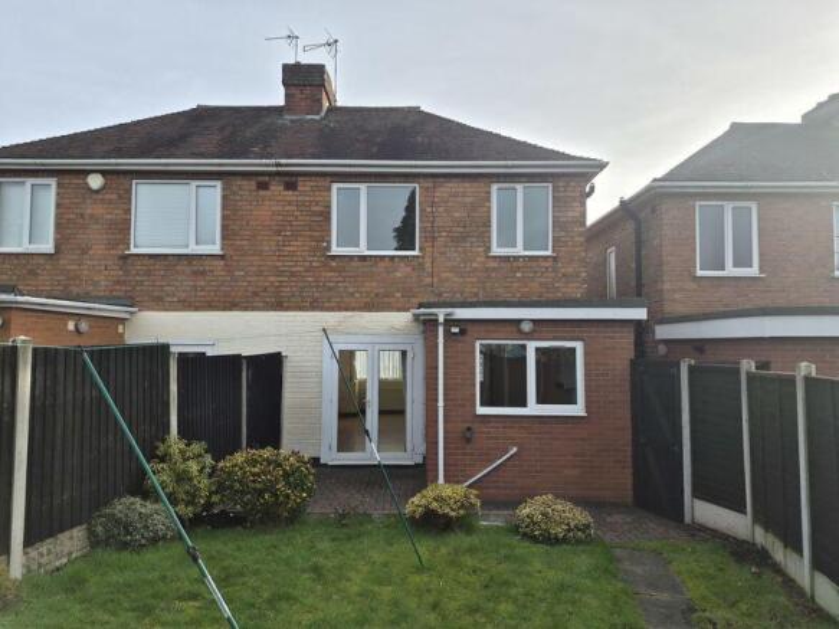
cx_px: 420
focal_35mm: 23
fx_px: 557
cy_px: 314
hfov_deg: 73.9
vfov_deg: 58.9
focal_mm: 5.4
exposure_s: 1/7696
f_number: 1.8
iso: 64
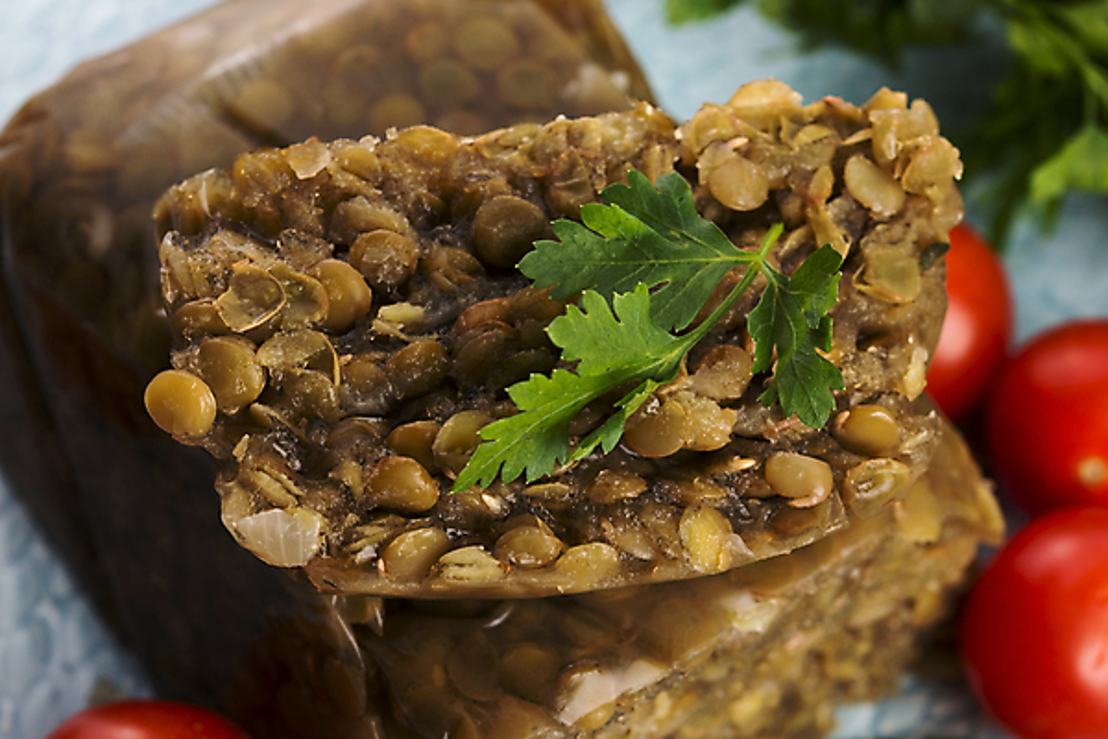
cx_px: 554
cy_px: 370
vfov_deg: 13.0
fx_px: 3231
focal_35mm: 105
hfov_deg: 19.5
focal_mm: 105
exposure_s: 1/30
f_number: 13
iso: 100
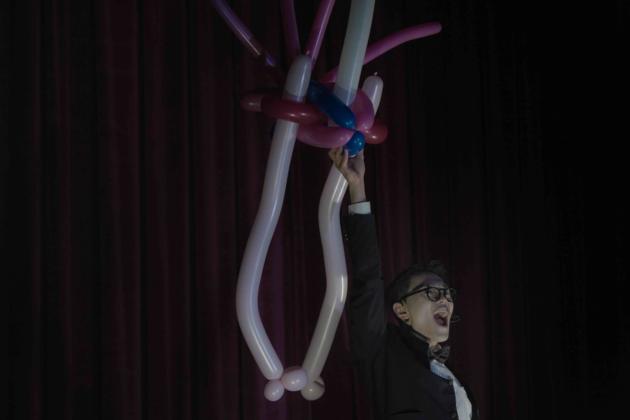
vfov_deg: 9.1
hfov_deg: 13.7
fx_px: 2625
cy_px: 194
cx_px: 394
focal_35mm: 150
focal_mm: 116
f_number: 4.5
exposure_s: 1/640
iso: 2000
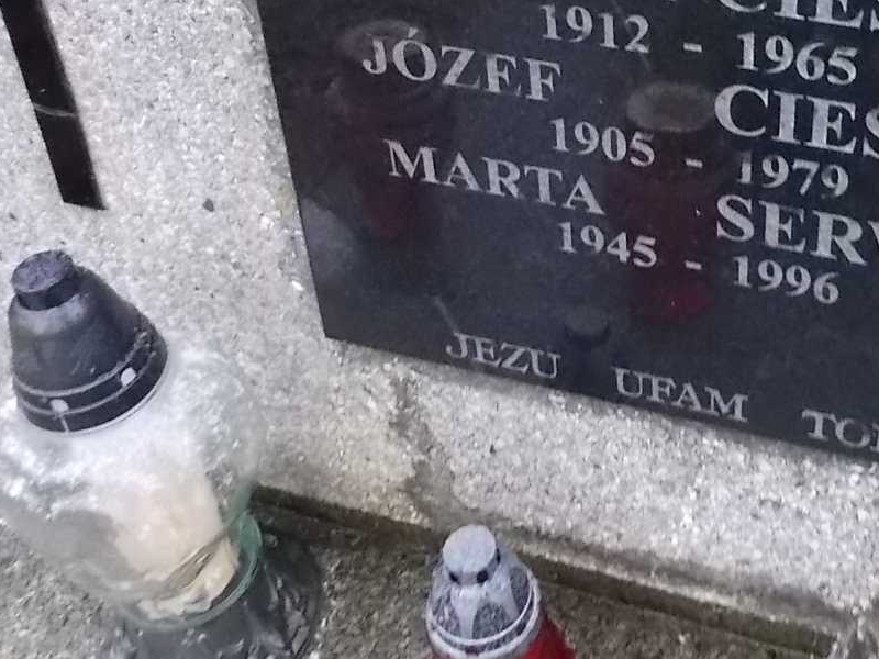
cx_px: 661
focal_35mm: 52
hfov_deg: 36.0
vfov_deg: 27.4
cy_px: 113
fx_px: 1320
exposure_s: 1/30
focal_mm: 4.6
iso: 400
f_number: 3.2
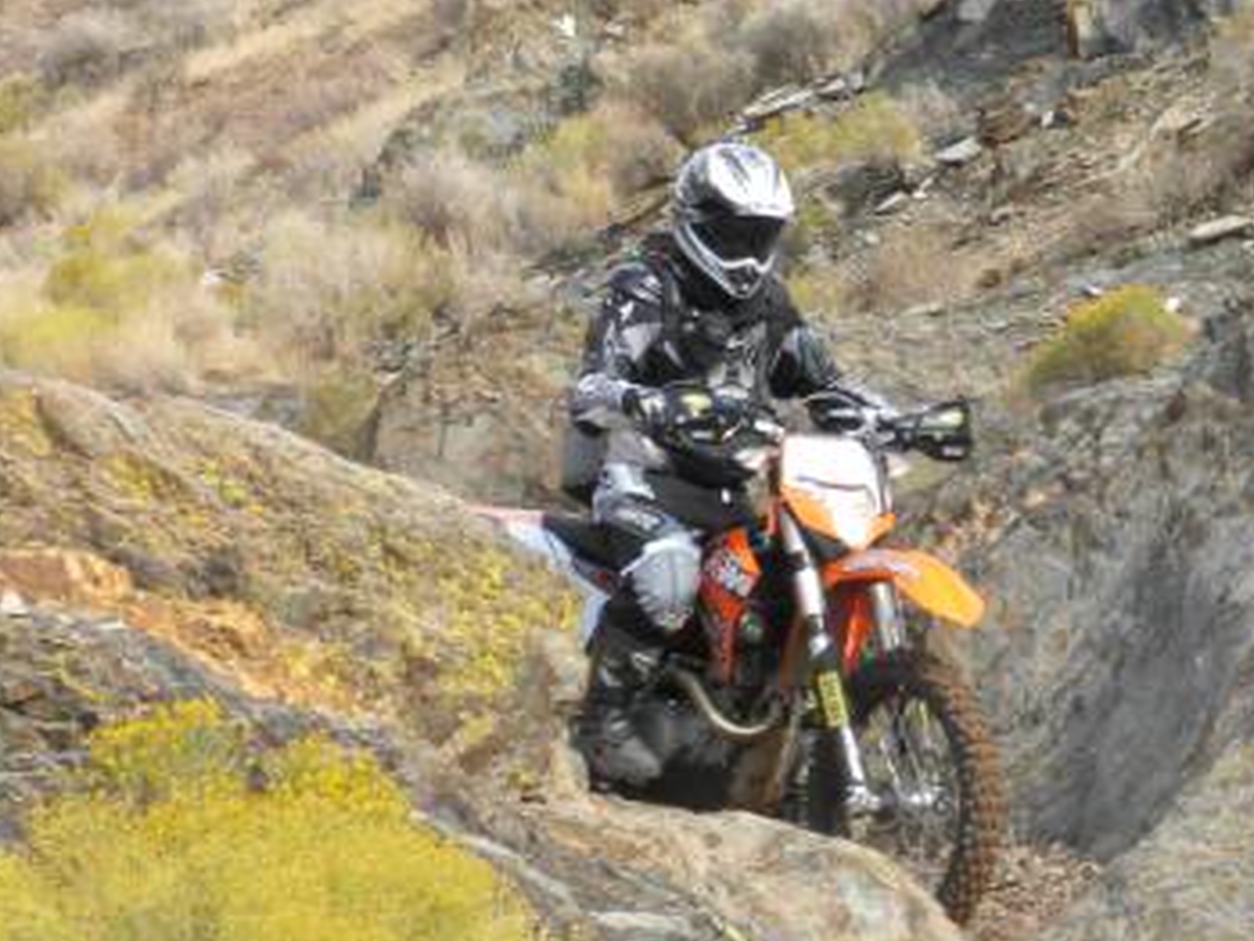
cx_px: 1125
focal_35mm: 165
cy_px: 729
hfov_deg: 11.9
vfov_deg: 9.0
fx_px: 5979
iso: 64
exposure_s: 1/152
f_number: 5
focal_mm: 12.7
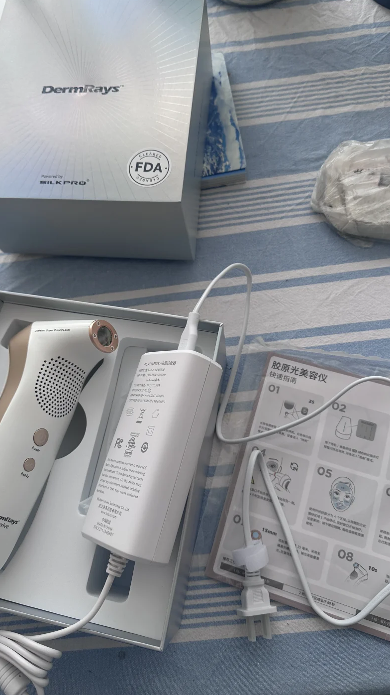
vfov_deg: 69.9
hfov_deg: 42.9
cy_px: 340
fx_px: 497
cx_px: 188
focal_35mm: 27
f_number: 1.78
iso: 80
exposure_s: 1/393
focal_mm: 6.86
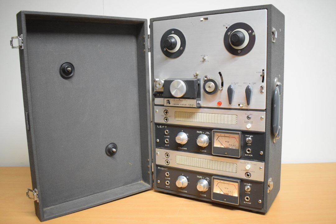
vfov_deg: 41.7
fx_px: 294
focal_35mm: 32
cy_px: 112
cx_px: 168
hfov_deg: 59.5
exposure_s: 1/125
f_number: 3.8
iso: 3200
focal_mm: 21
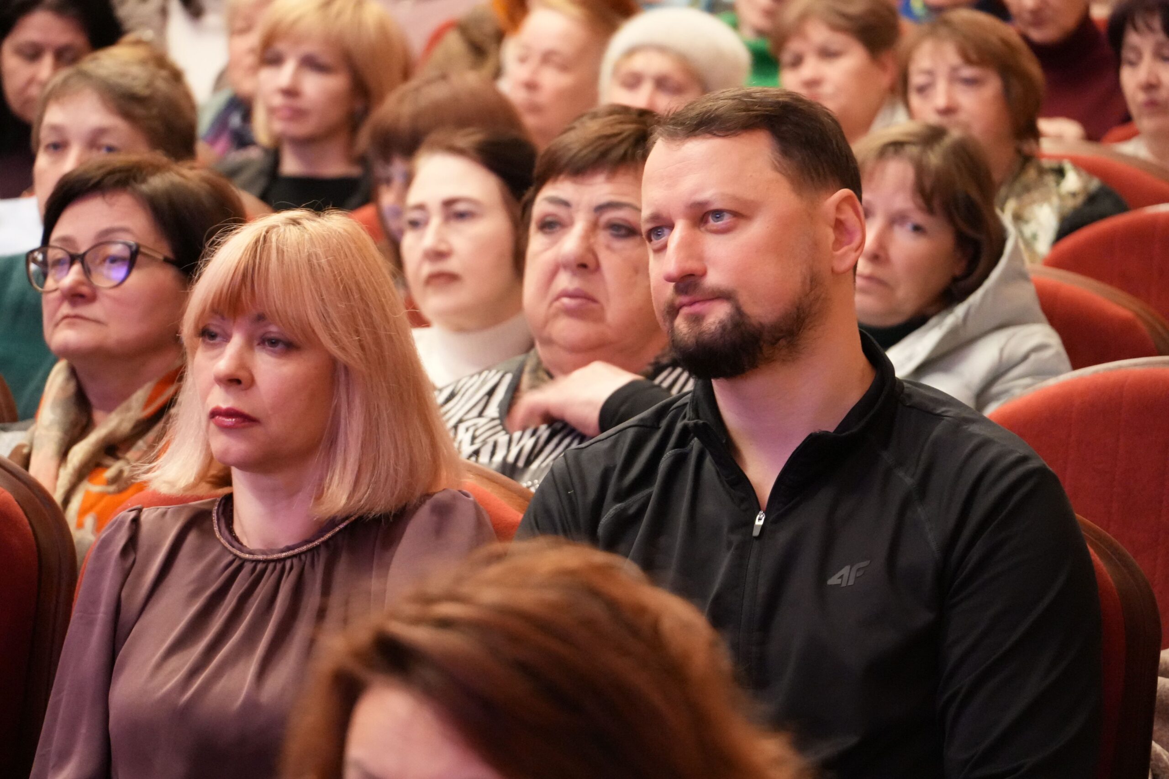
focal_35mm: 201
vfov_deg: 6.8
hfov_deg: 10.2
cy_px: 390
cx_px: 584
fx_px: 6524
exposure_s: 1/15
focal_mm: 134
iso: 6400
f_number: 5.6
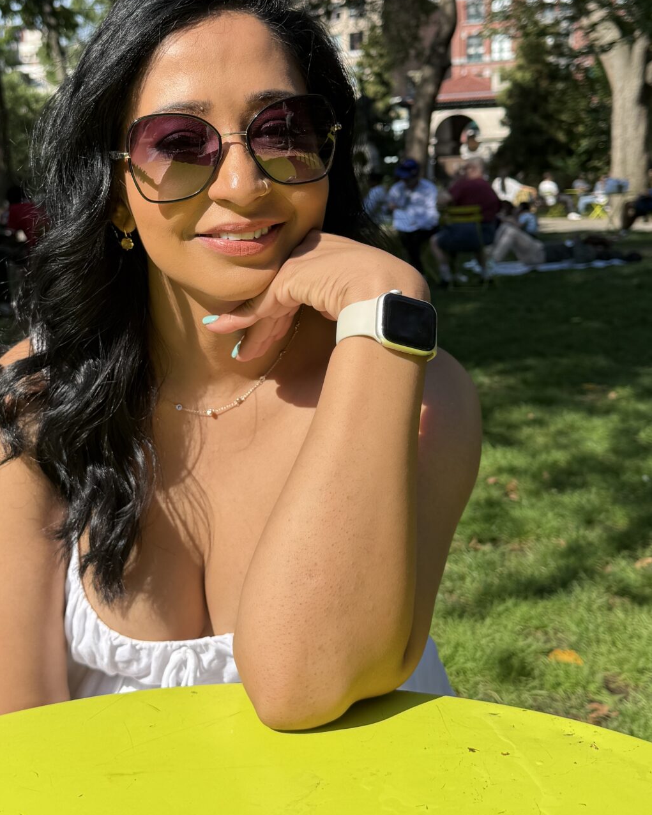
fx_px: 1134
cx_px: 193
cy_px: 308
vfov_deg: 39.3
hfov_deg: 31.7
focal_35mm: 47
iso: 80
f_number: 1.78
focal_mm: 6.76
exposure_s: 1/3145
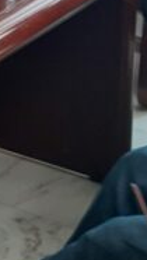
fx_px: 995
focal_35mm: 144
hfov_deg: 8.1
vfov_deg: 14.1
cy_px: -110
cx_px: -141
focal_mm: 5.23
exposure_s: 1/50
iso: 80
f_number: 1.8
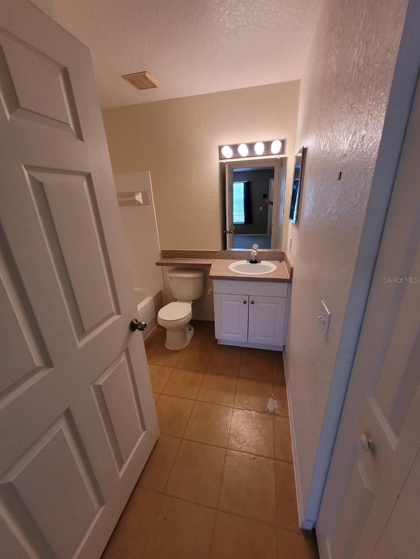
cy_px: 280
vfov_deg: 106.2
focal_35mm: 13
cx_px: 210
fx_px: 210
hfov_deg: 89.9
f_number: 2.2
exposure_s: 1/60
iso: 160
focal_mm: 1.74
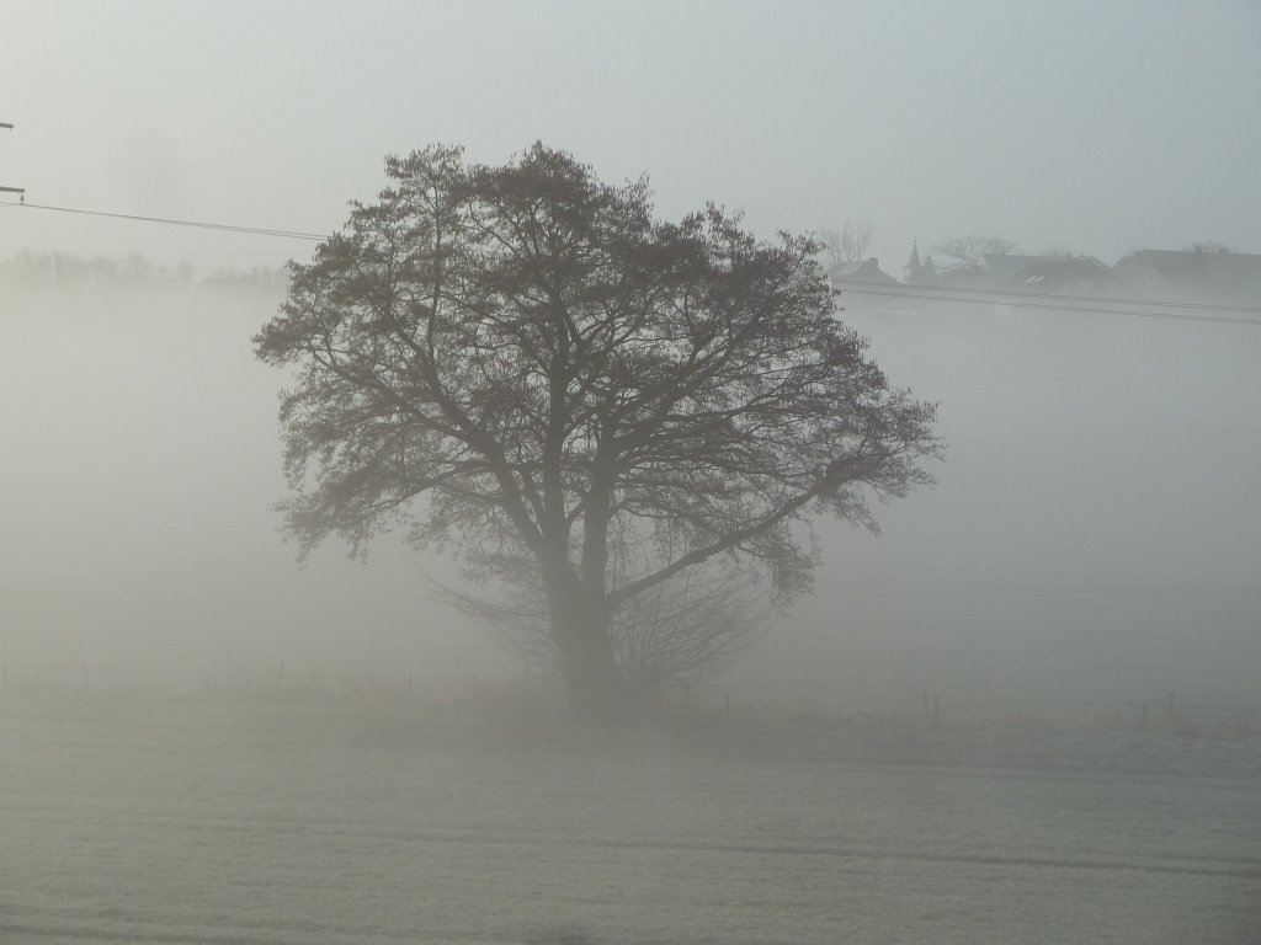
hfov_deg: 17.7
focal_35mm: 111
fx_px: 4044
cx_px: 630
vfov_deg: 13.3
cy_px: 472
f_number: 5
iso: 80
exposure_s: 1/500
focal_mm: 18.2
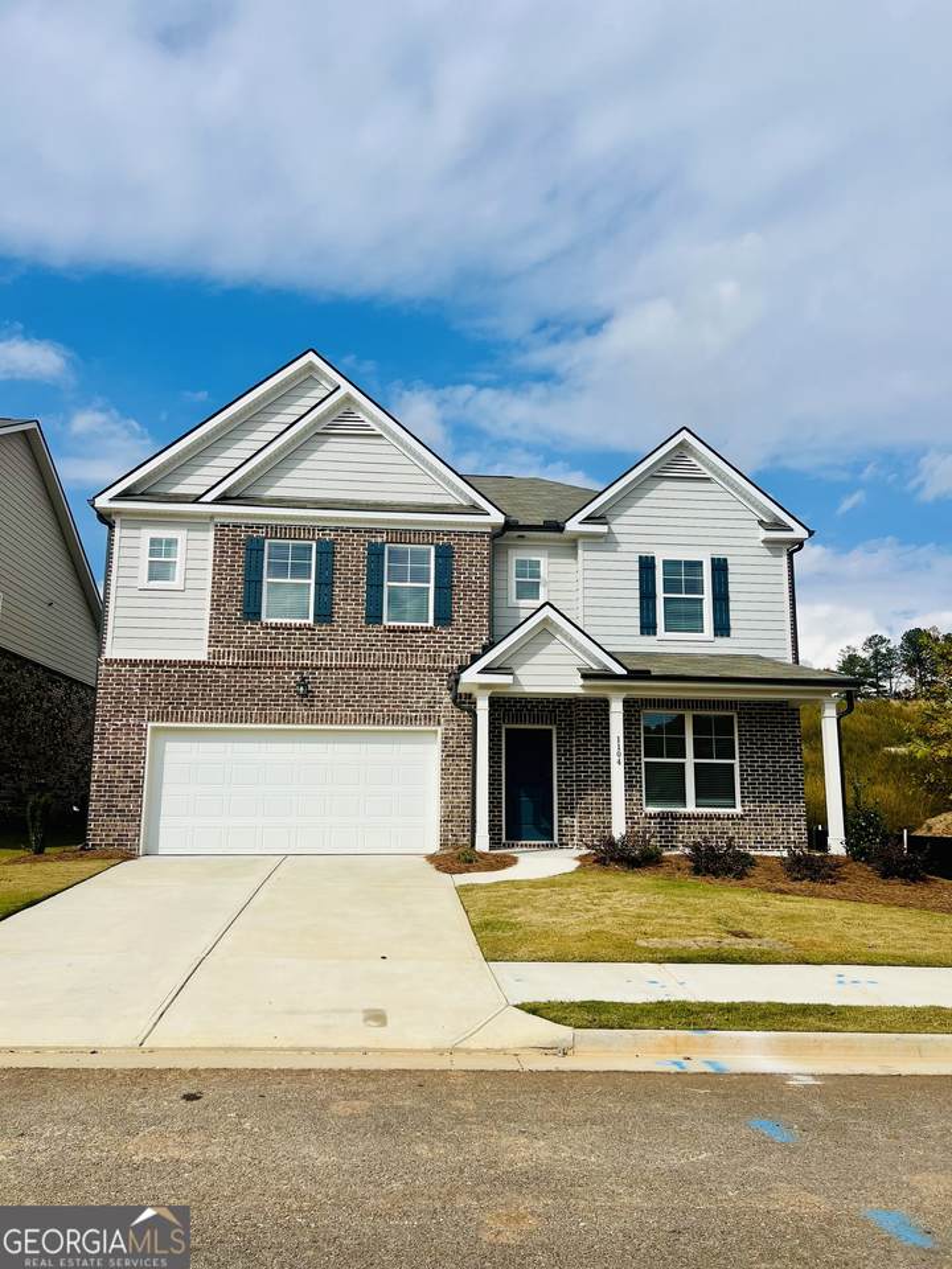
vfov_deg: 67.3
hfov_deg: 53.1
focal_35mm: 26
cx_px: 476
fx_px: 953
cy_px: 634
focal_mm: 5.7
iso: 50
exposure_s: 1/8696
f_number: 1.5
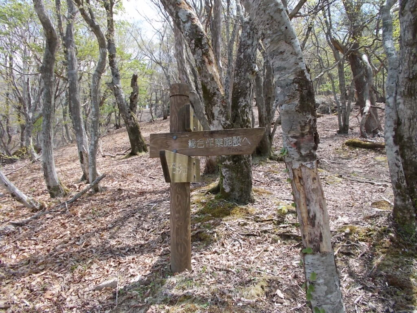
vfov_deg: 53.1
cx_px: 208
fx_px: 313
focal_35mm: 26
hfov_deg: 67.3
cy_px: 156
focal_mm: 4.6
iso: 80
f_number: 3.2
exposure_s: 1/250
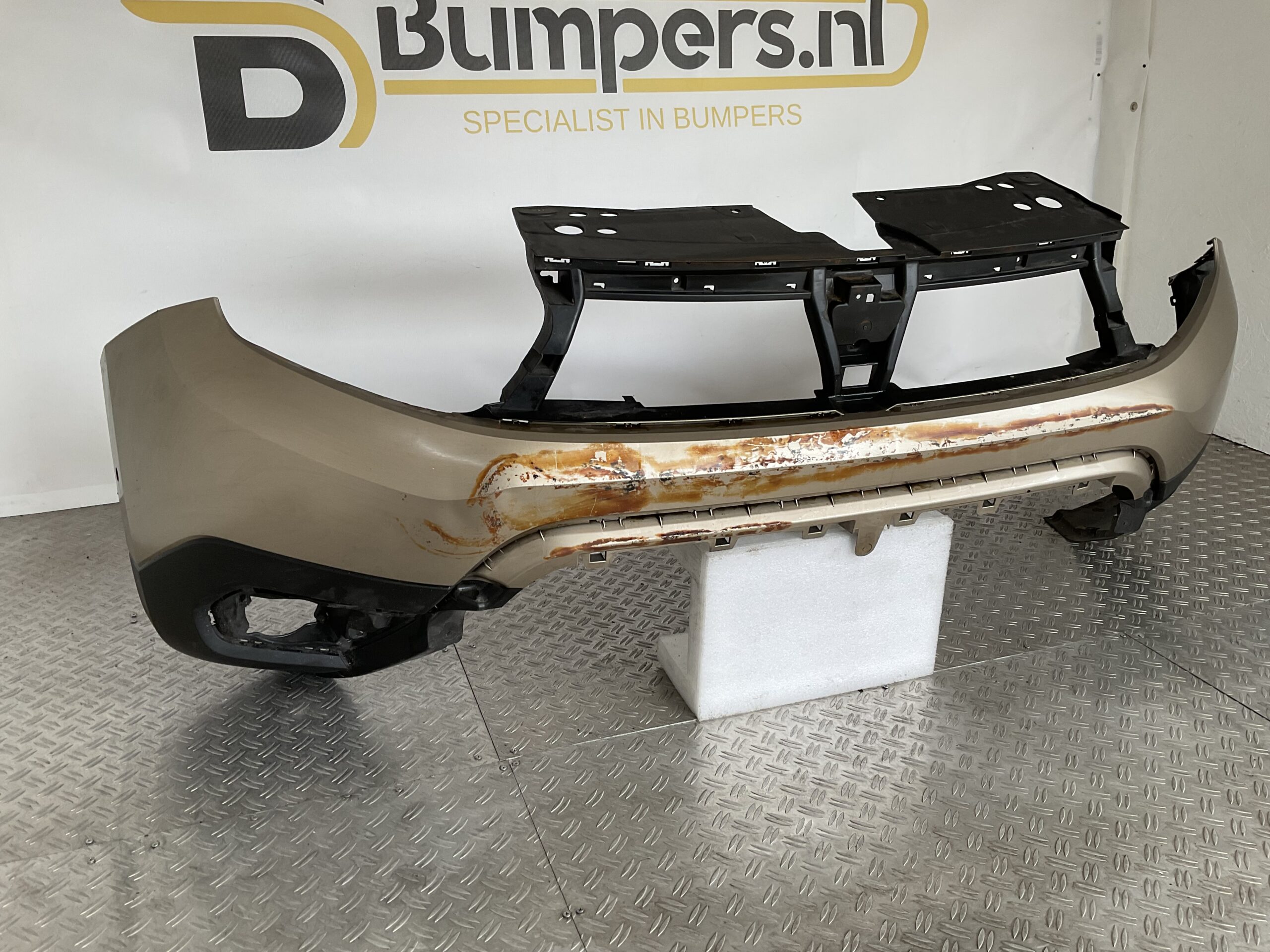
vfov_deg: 48.2
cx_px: 635
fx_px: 1064
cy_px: 476
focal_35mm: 29
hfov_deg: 61.7
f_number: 1.8
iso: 32
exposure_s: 1/100
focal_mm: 3
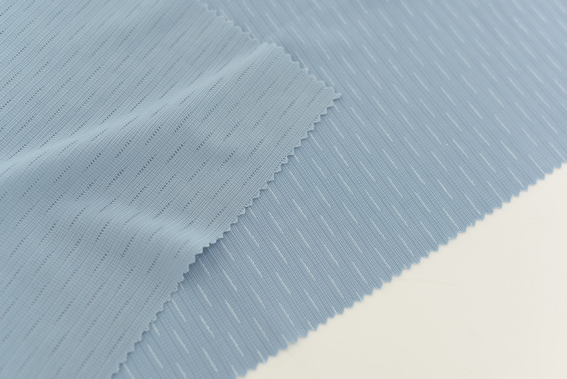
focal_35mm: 50
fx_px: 788
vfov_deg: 27.0
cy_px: 190
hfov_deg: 39.6
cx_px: 284
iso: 100
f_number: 3.5
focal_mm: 50
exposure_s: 1/125
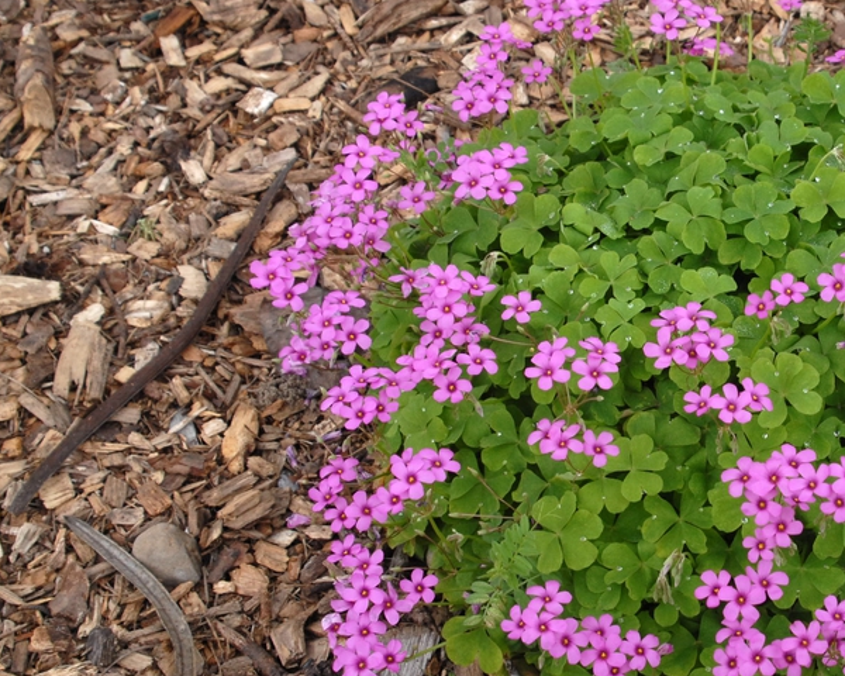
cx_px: 708
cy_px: 311
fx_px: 1926
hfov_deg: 24.3
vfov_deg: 19.9
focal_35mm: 77
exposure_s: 1/200
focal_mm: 32
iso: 400
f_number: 7.1
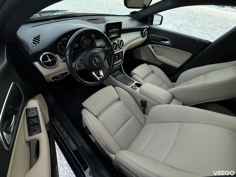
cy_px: 88
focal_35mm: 14
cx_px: 118
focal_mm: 2.22
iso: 50
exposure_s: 1/120
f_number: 2.2
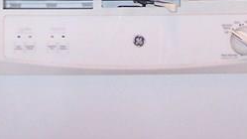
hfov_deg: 12.6
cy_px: -222
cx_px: 196
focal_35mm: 170
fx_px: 1113
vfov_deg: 6.7
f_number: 2.8
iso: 140
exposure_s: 1/60
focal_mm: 6.3
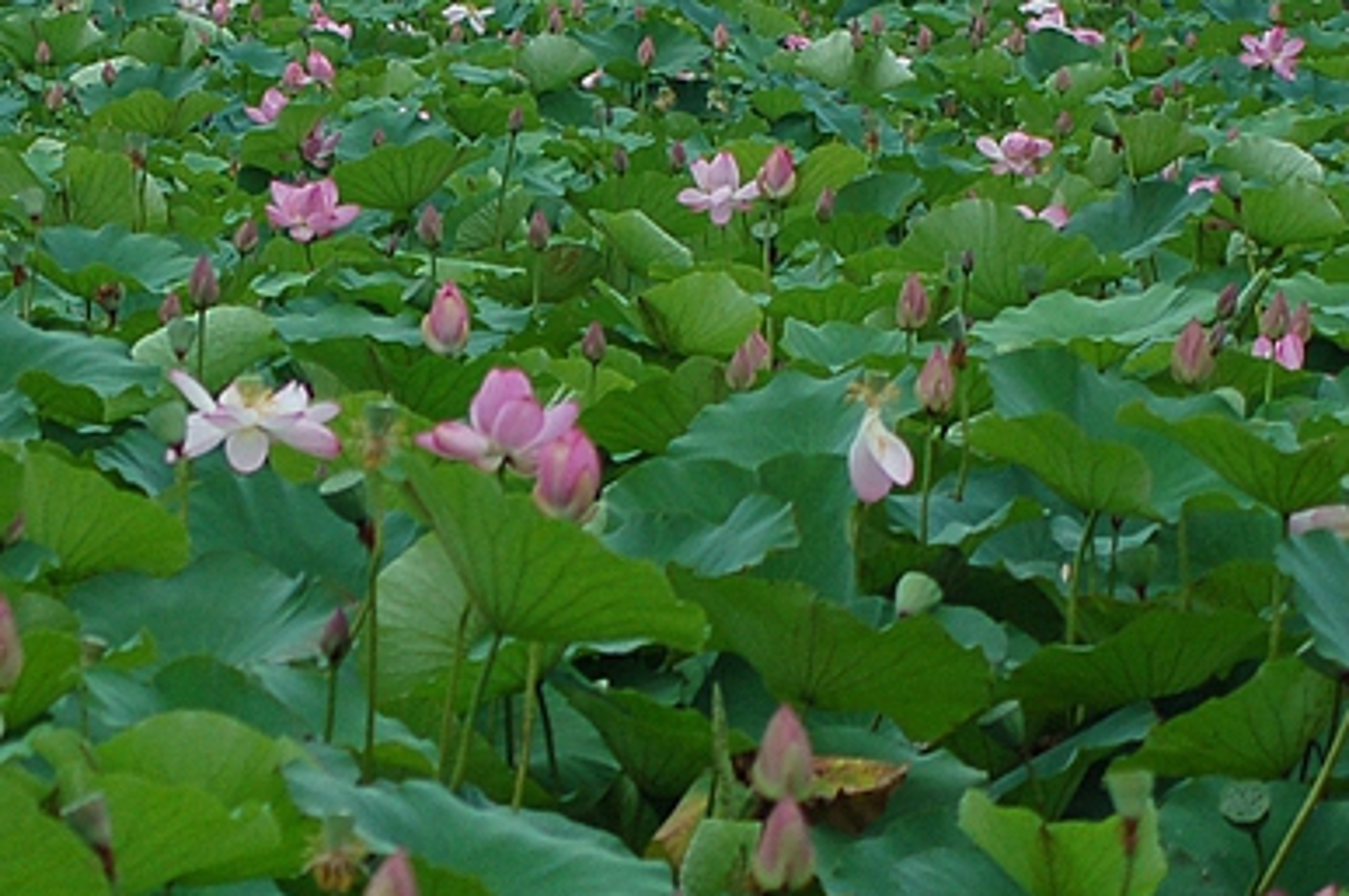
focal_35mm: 278
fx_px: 10404
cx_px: 119
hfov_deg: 7.4
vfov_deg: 4.9
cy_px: 532
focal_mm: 70
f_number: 4.5
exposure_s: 1/200
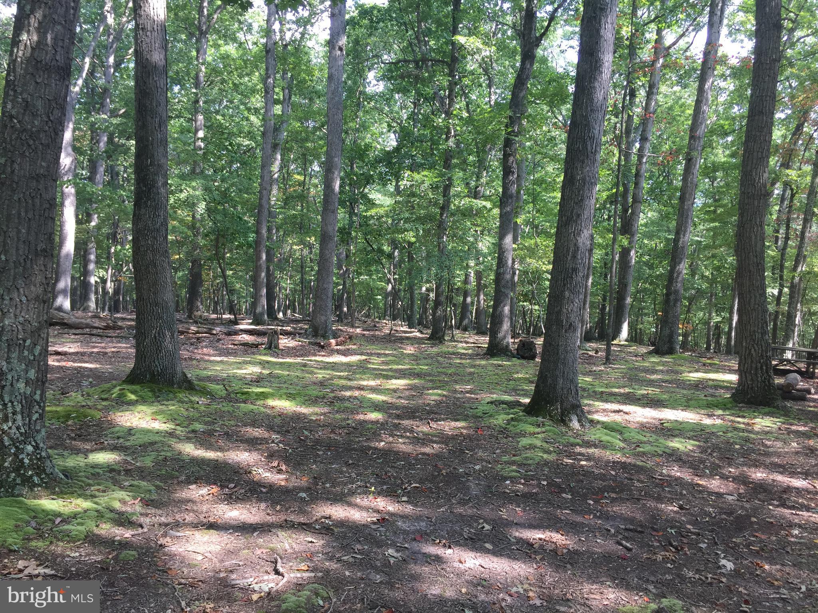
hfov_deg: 61.7
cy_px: 306
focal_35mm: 29
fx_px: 685
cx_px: 409
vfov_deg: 48.2
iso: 32
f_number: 2.2
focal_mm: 4.15
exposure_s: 1/120
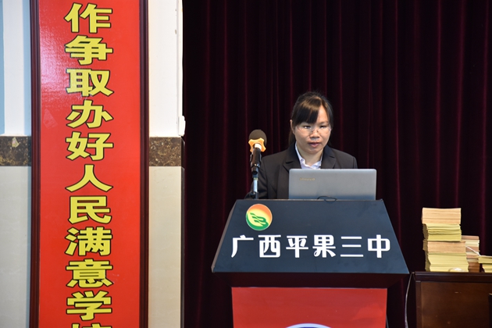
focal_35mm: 138
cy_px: 164
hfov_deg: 14.9
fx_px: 1886
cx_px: 246
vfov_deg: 9.9
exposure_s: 1/6
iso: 400
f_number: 5.6
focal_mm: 92
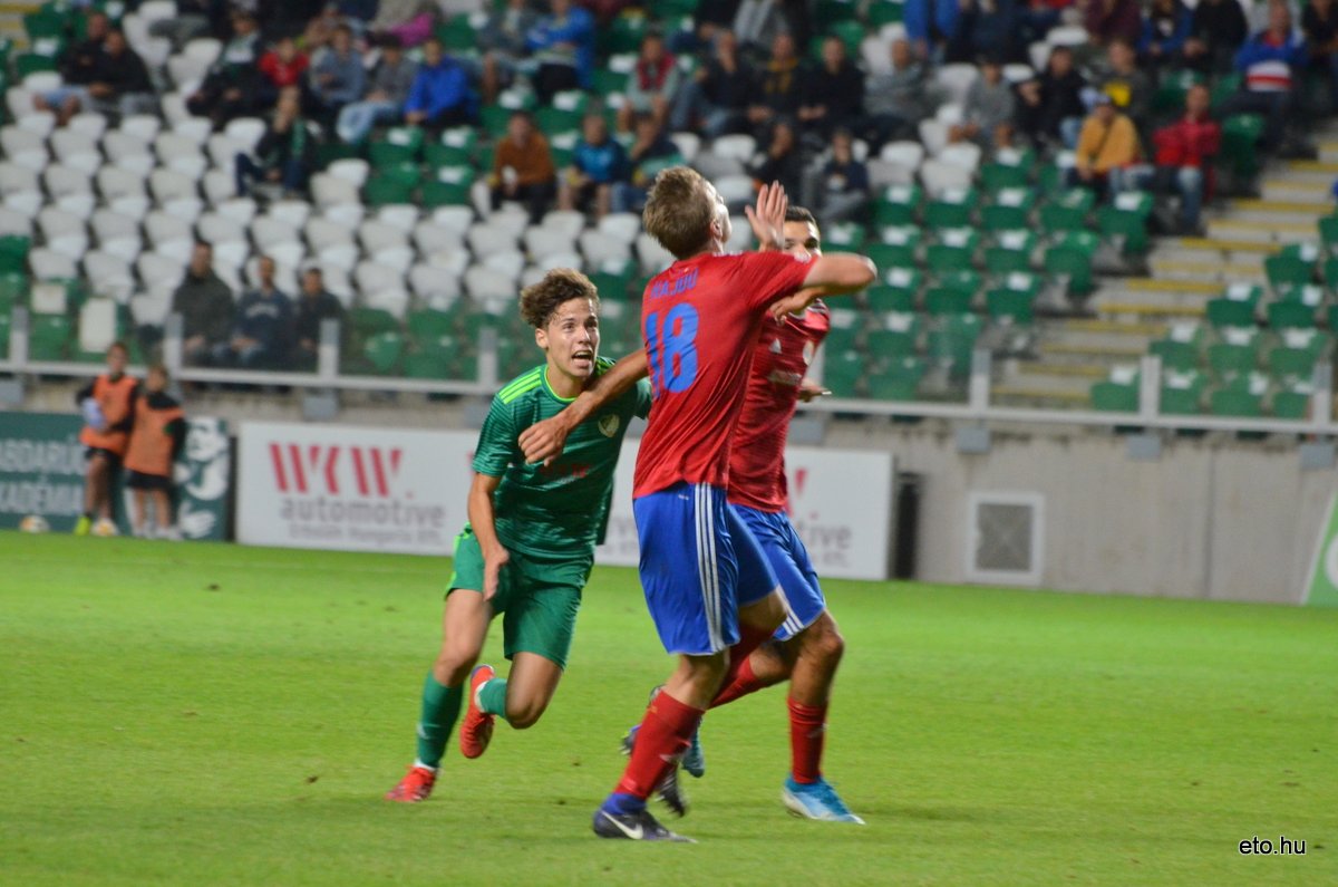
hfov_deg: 6.0
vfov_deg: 4.0
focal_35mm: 345
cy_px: 444
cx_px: 669
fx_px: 12797
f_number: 5.3
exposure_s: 1/250
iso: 1600
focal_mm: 230
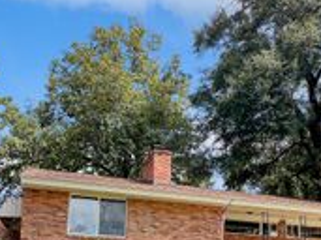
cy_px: 243
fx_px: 352
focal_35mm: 38
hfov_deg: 48.4
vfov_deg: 34.2
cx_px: 205
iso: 32
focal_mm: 1.57
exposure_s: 1/555
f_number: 1.8
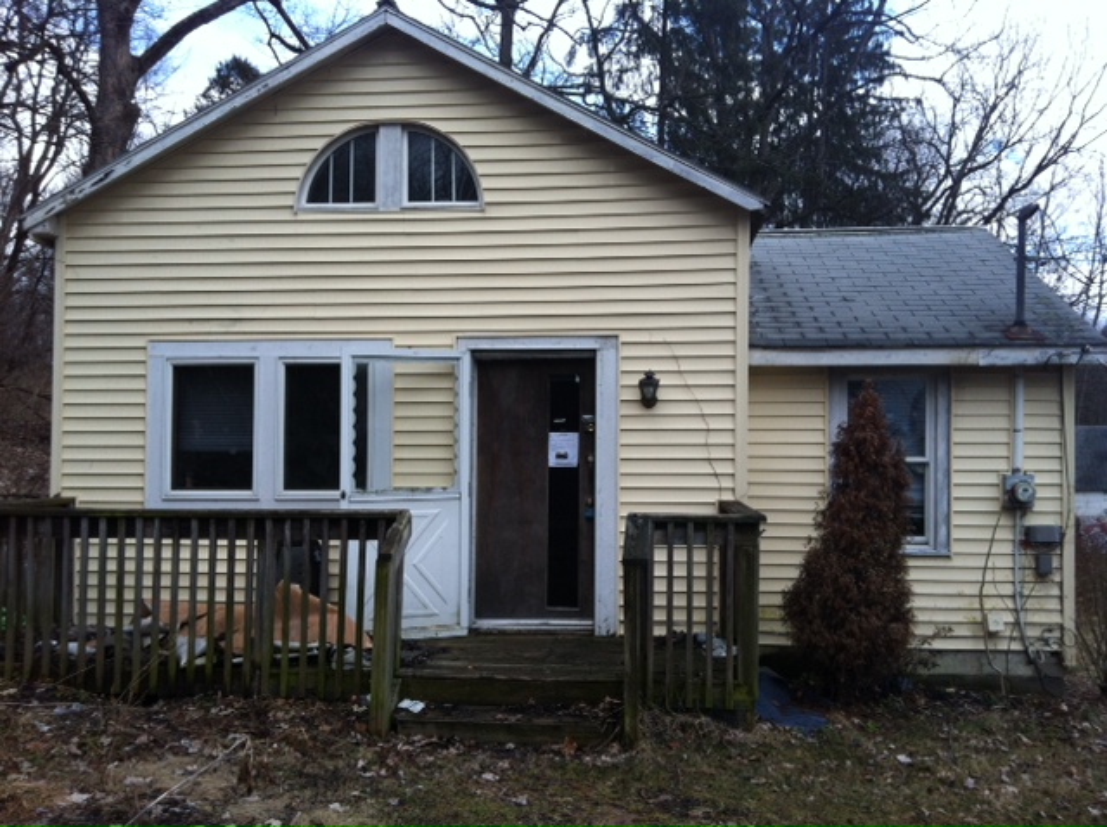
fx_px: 1118
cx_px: 554
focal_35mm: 35
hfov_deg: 52.7
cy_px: 414
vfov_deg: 40.6
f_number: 2.8
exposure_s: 1/471
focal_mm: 3.85
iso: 80
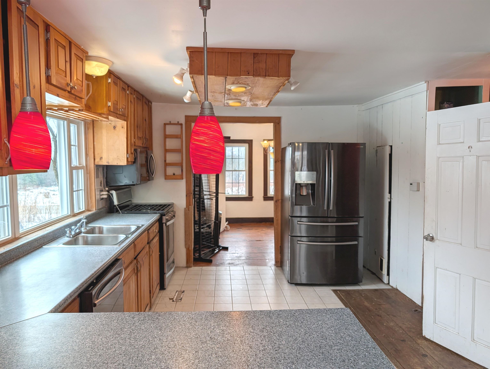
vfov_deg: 56.9
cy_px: 184
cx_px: 245
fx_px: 340
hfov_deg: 71.5
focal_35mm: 24
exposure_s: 1/887
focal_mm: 6.9
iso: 19
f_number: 1.68
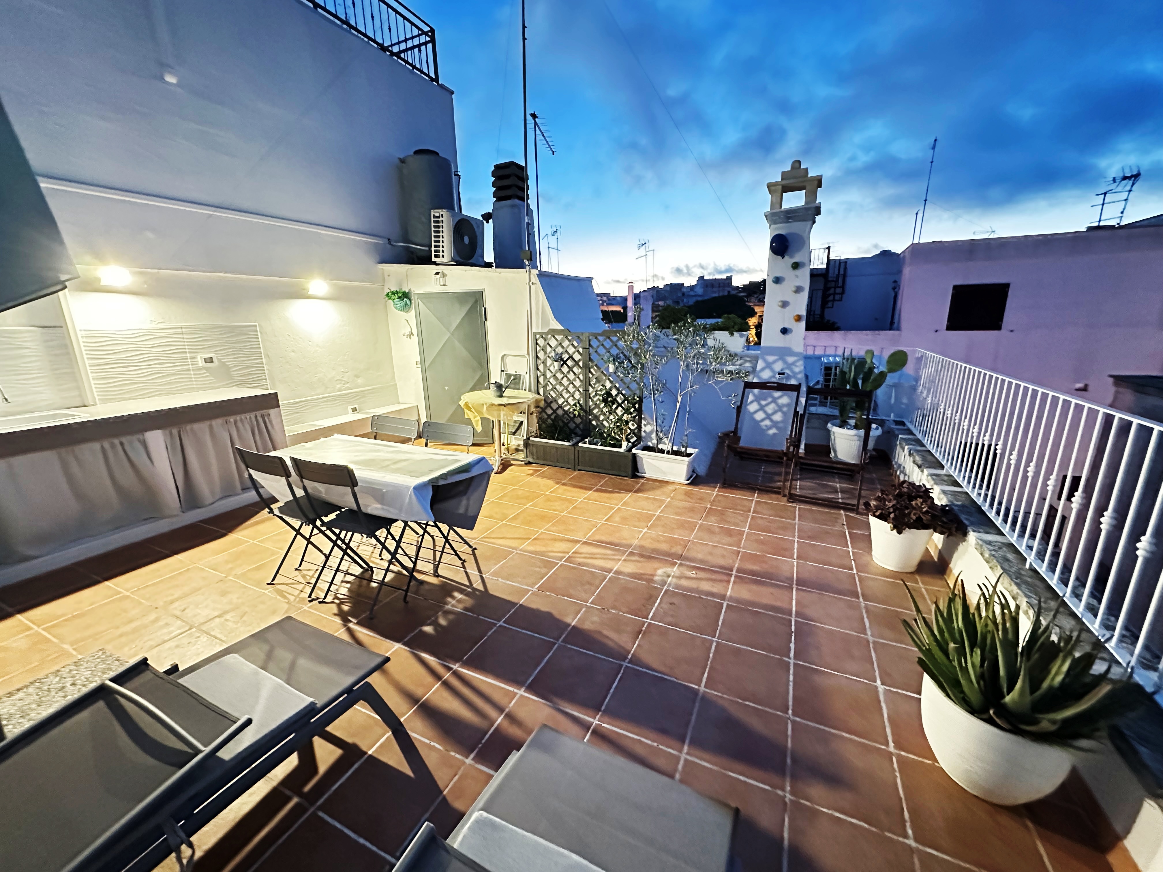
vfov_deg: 85.7
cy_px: 436
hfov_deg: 102.1
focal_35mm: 14
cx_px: 582
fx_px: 470
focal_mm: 2.22
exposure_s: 1/34
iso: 1250
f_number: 2.2
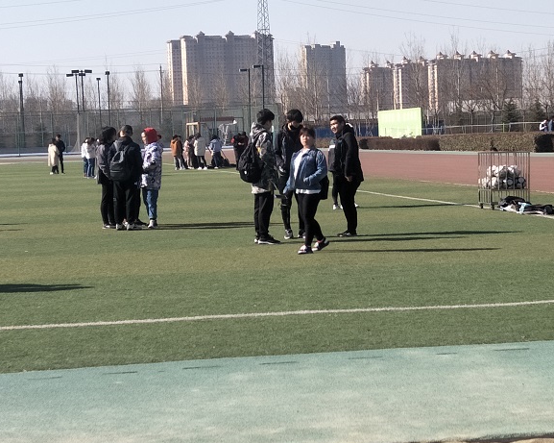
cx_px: 301
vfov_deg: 54.9
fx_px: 426
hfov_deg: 65.9
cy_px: 223
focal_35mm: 26
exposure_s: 1/1317
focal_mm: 4.1
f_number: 1.7
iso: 38
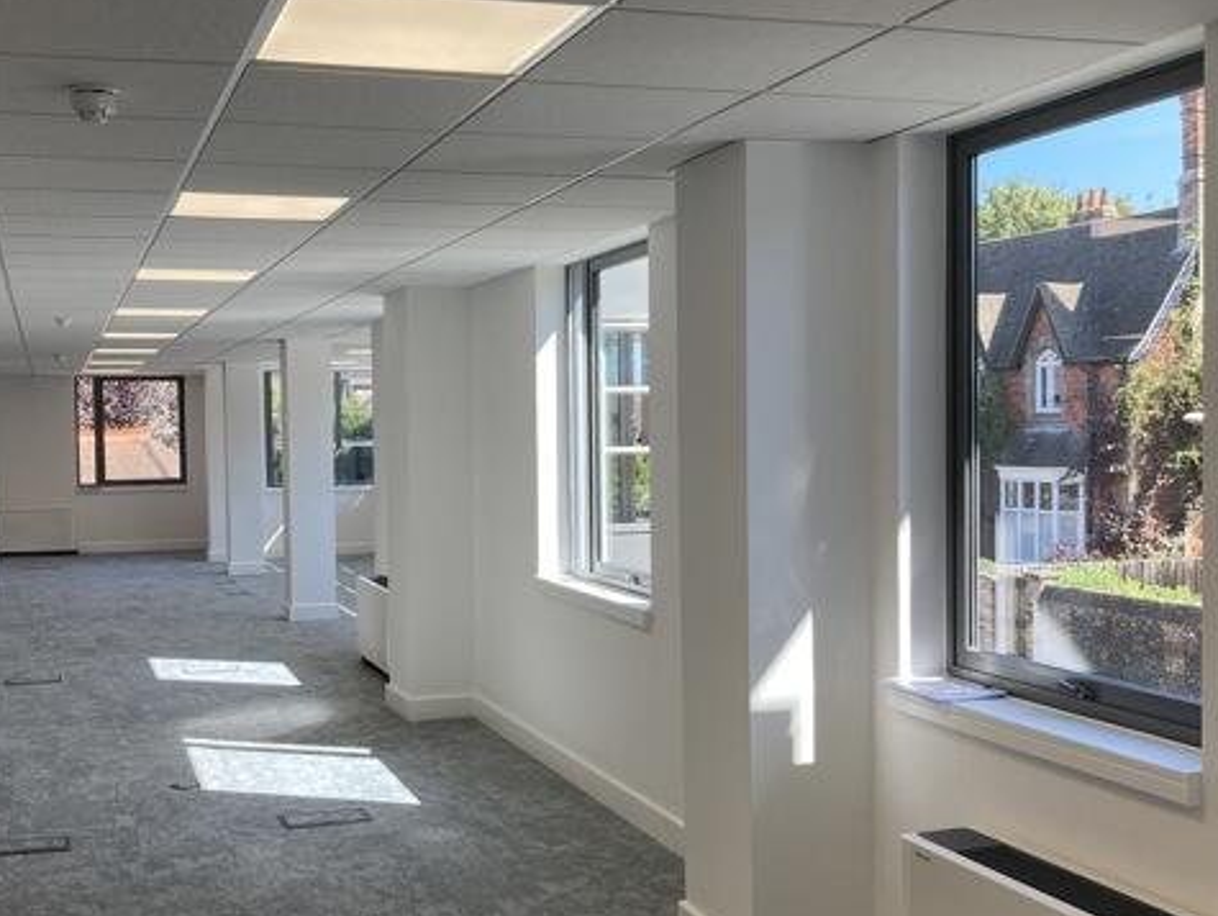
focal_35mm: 43
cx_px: 495
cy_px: 521
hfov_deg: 43.6
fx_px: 1514
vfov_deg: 33.6
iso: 20
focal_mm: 3.99
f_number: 1.8
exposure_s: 1/156
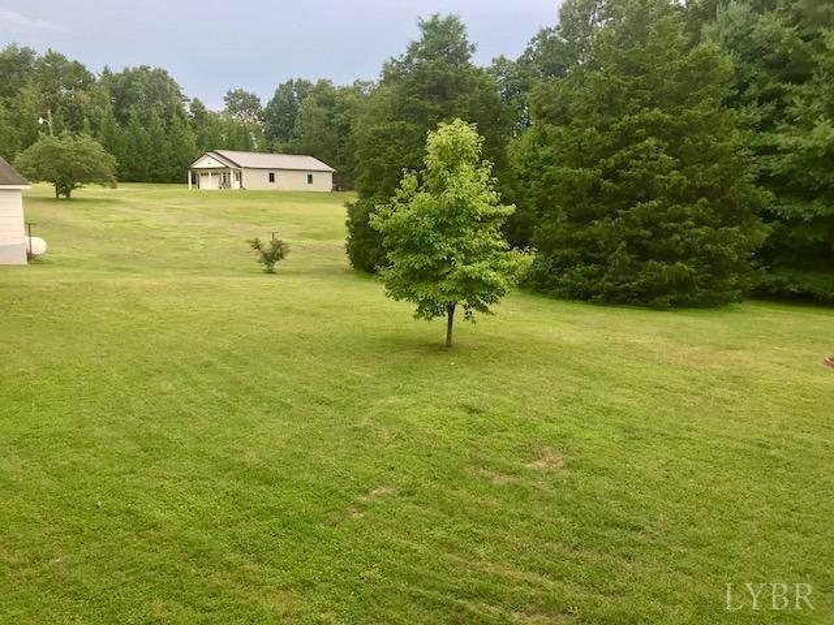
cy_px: 312
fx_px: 675
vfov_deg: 49.7
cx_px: 417
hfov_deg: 63.4
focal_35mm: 28
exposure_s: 1/120
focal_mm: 3.99
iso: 25
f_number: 1.8
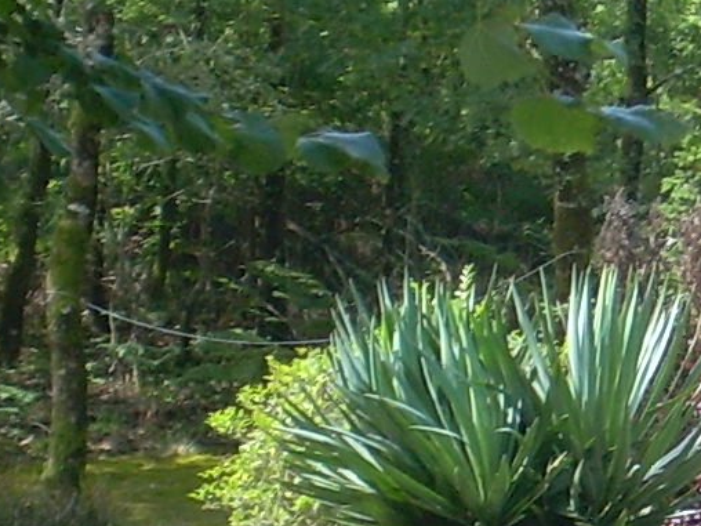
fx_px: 9963
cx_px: 822
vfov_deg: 3.0
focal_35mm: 492
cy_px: 635
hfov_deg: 4.0
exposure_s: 1/77.8
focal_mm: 18.9
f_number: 4.9
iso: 50
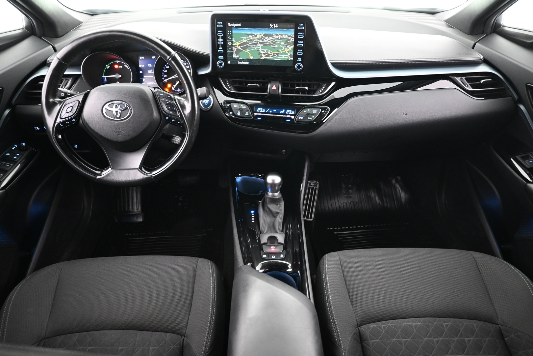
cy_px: 178
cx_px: 266
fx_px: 355
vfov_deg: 53.1
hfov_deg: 73.7
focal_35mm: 24
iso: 1600
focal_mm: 16
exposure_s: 1/6
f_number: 3.5
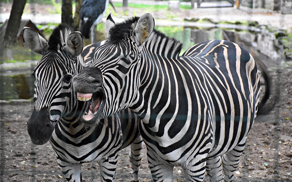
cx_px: 146
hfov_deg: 15.1
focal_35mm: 138
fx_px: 1098
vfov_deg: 9.5
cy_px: 94
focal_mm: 90
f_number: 5.3
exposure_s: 1/125
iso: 3200
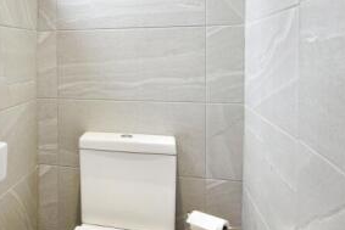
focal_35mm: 37
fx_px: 355
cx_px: 36
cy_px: 70
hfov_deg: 46.8
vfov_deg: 35.5
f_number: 6.3
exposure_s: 1/15
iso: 500
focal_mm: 16
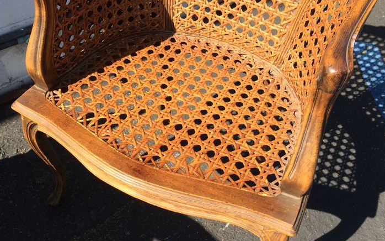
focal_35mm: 41
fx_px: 430
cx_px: 182
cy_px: 106
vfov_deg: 31.2
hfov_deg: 48.2
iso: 32
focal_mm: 4.12
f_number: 2.2
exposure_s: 1/1208
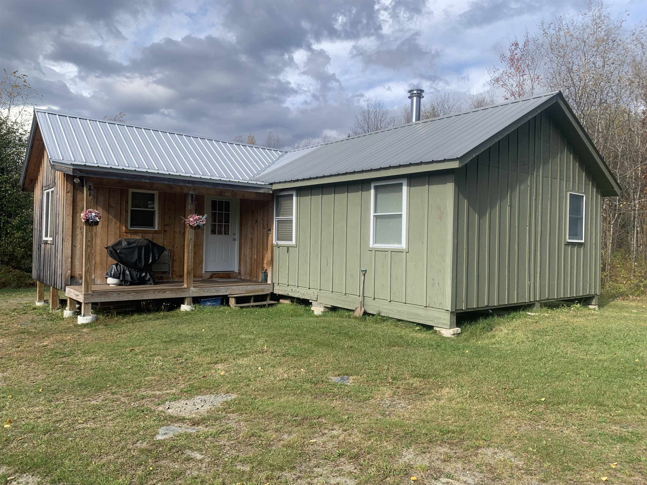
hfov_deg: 67.3
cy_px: 242
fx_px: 486
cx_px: 324
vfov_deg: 53.1
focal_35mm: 26
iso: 25
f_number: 1.8
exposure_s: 1/1250
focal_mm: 4.25
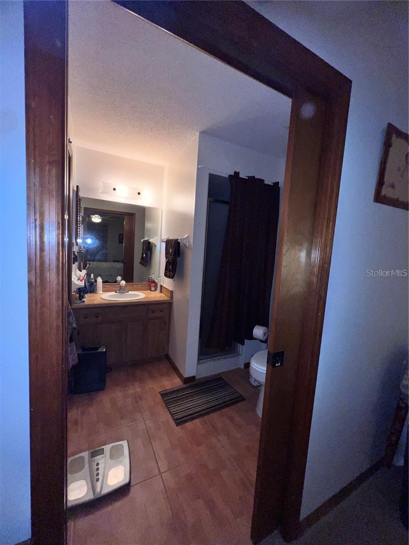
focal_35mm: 13
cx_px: 204
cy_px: 272
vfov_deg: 106.2
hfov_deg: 89.9
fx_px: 205
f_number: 1.8
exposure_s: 1/122
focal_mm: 1.57
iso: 32
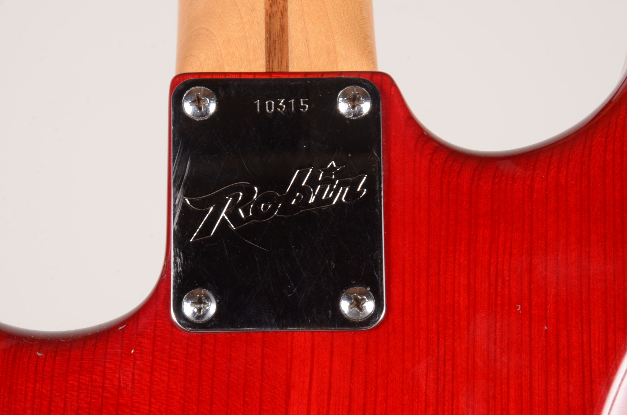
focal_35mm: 158
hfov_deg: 13.1
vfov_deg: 8.7
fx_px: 2737
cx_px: 314
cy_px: 208
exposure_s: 1/60
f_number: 20
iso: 250
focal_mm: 105
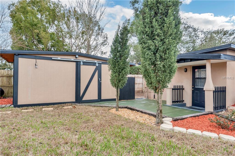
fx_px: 137
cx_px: 118
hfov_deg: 81.2
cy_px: 78
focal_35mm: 21
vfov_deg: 59.4
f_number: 8
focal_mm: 21
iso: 320
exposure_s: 1/125
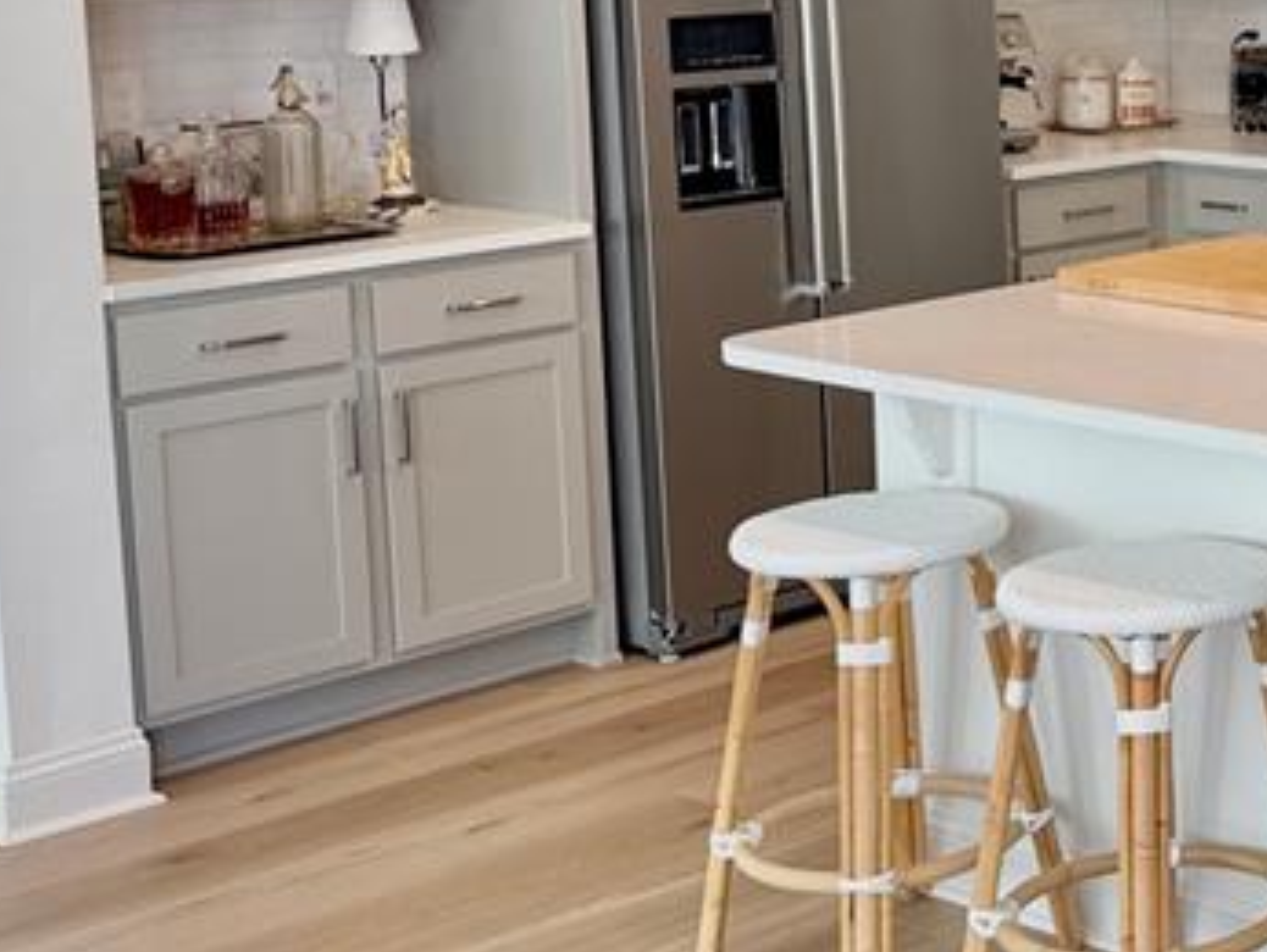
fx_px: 2601
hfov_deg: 23.7
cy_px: 135
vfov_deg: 20.4
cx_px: 1699
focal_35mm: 71
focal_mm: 6.76
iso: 64
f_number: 1.78
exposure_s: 1/120
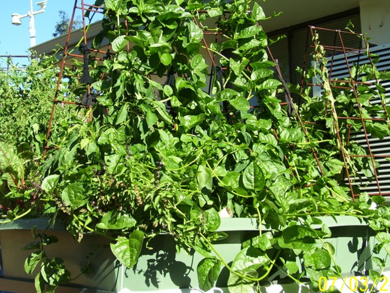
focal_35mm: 66
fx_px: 744
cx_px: 194
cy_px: 146
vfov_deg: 22.3
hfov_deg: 29.4
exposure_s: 1/750
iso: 80
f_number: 3.4
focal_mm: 8.6
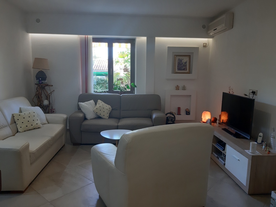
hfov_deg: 65.3
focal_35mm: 27
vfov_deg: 51.4
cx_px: 138
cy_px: 104
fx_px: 215
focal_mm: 3.93
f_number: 1.7
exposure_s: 1/50
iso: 320
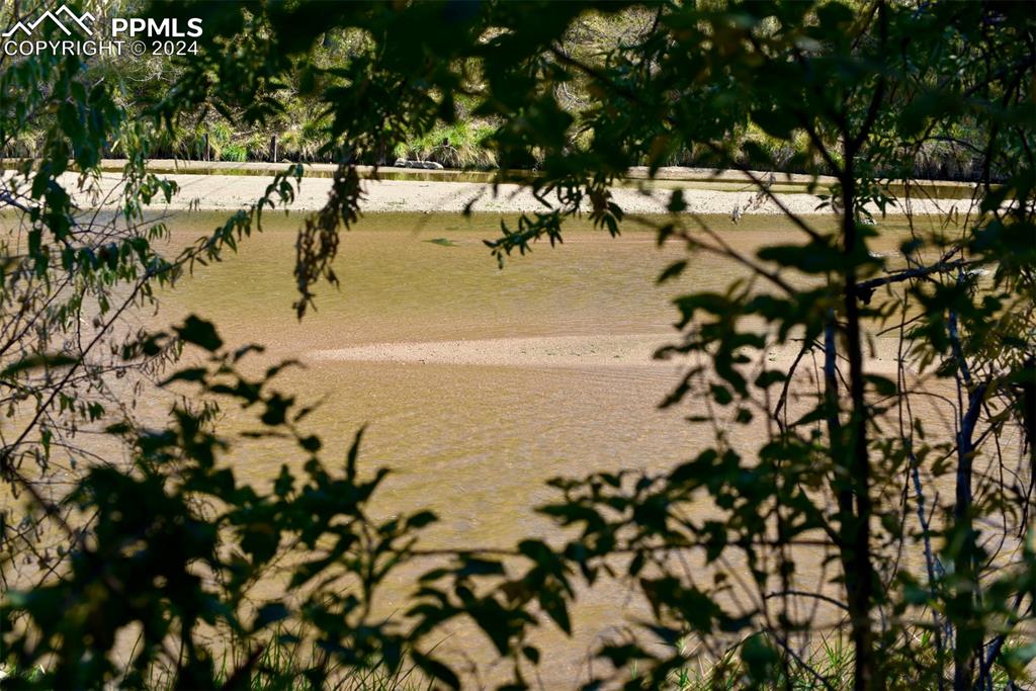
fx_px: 1439
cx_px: 518
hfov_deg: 39.6
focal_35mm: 50
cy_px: 346
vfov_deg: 27.0
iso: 200
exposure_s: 1/250
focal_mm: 50
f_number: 8
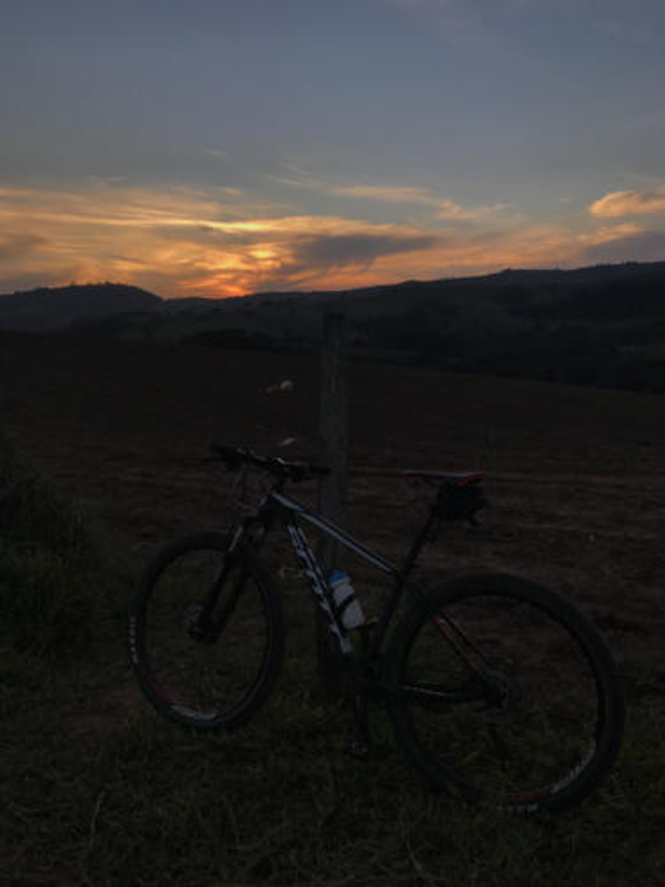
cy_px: 444
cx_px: 332
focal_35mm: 28
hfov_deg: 49.7
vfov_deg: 63.4
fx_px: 717
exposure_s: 1/754
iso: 20
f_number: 1.8
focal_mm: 3.99
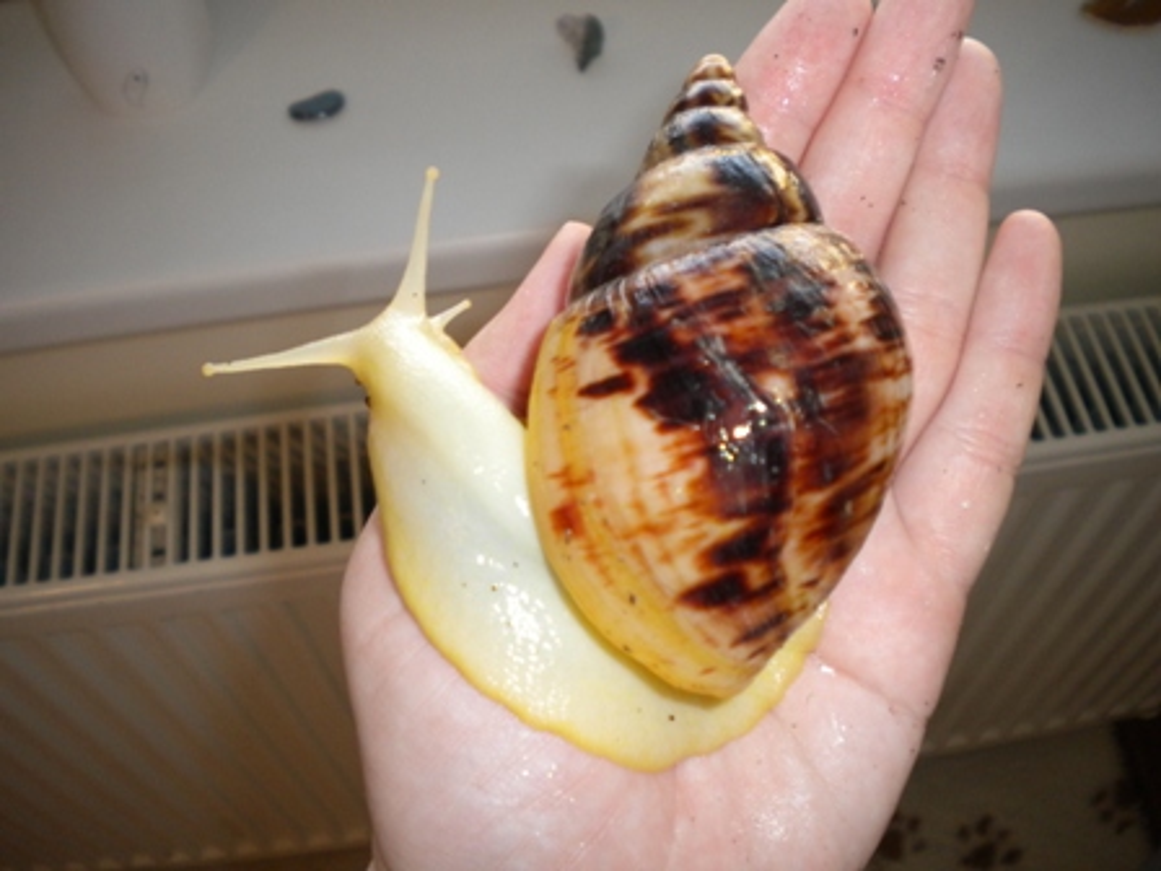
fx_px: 1174
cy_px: 436
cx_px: 580
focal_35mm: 35
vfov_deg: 40.7
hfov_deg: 52.6
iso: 200
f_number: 3.1
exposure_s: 1/30
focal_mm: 6.3
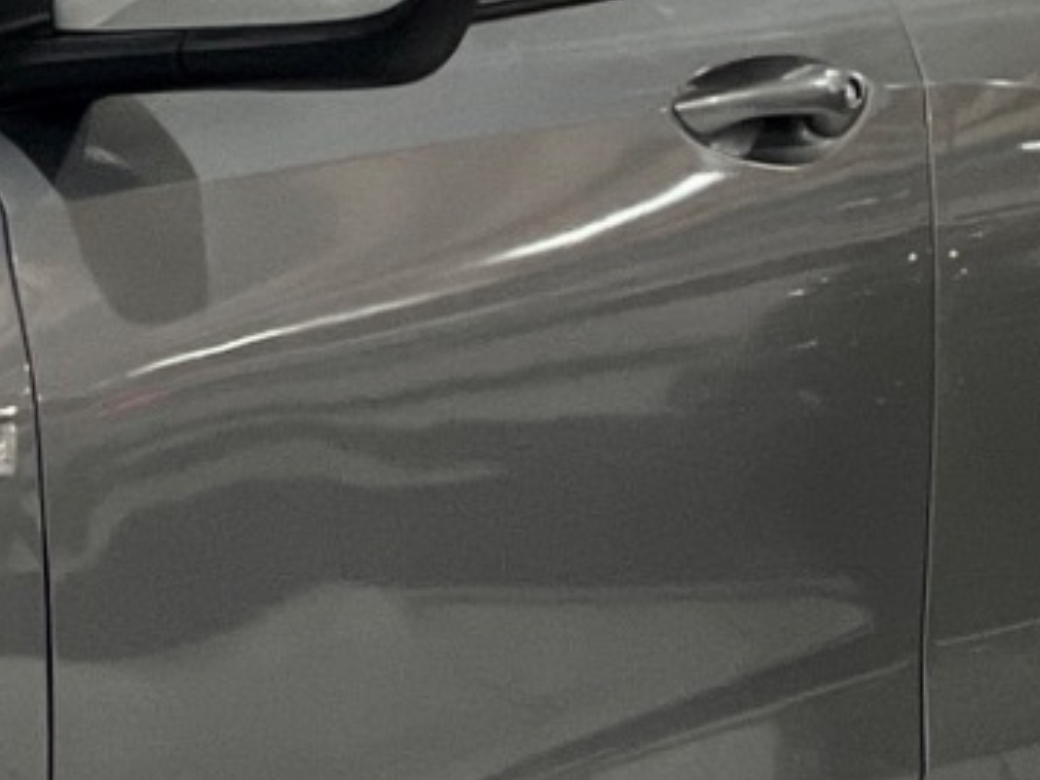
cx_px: -248
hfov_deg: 4.8
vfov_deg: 3.6
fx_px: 12468
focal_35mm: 415
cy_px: -67
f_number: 2.8
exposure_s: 1/40
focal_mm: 9
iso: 200
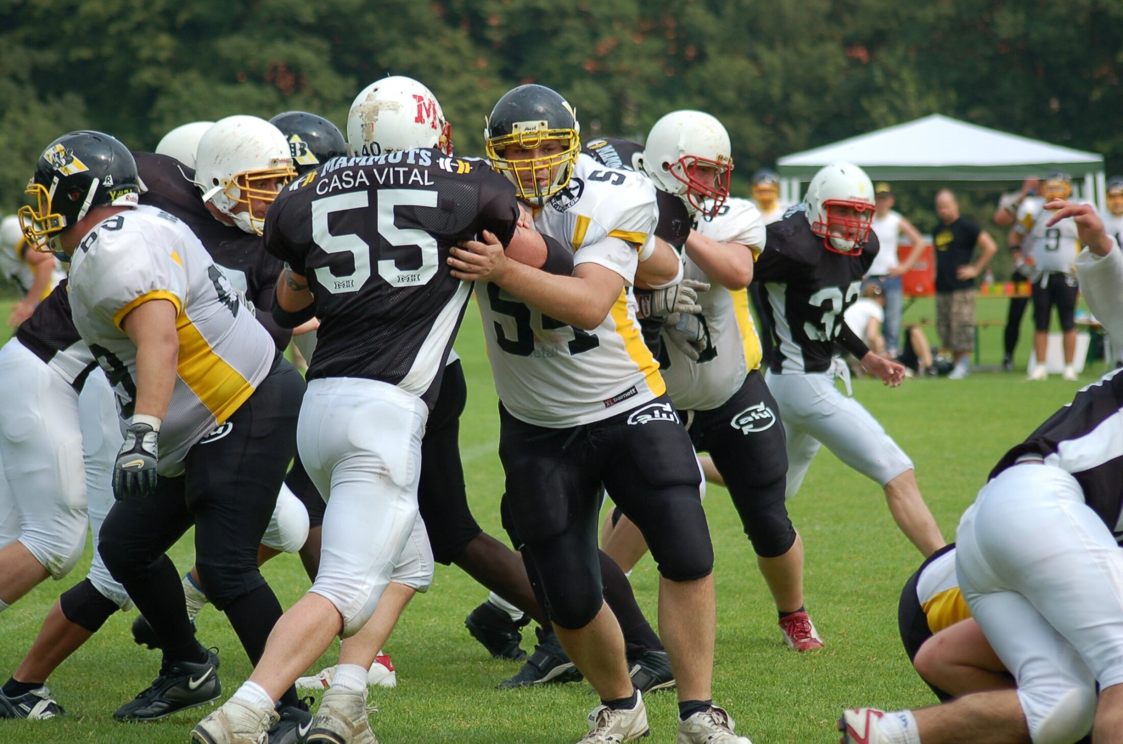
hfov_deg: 11.4
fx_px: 5604
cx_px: 562
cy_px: 372
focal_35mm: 180
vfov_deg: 7.6
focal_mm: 120
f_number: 4.2
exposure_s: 1/1000
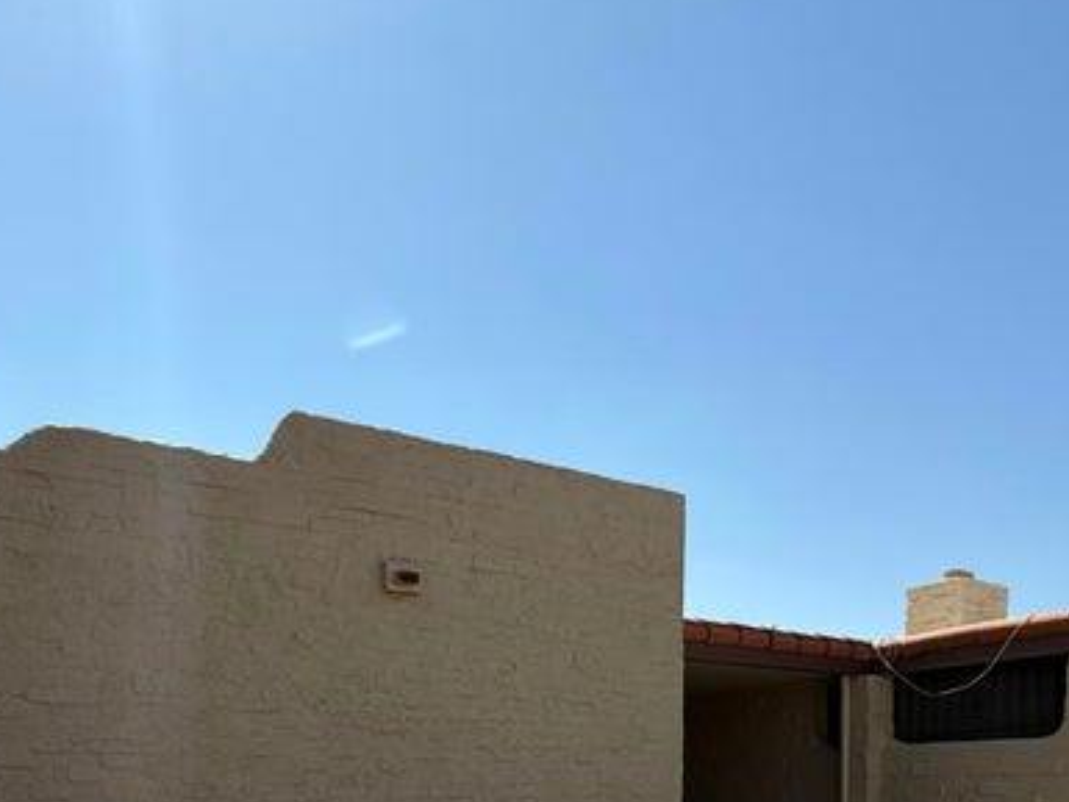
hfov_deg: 58.3
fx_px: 958
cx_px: 568
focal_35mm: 31
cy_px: 869
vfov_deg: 38.2
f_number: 2.2
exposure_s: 1/1167
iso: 64
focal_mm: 2.22
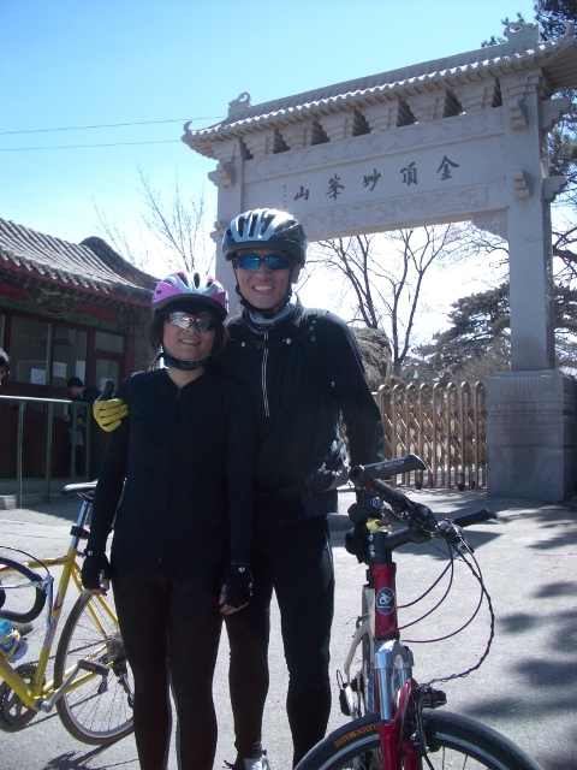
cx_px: 288
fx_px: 778
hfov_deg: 40.7
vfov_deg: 52.6
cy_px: 385
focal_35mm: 35
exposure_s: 1/320
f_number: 4.3
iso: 50
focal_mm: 5.8
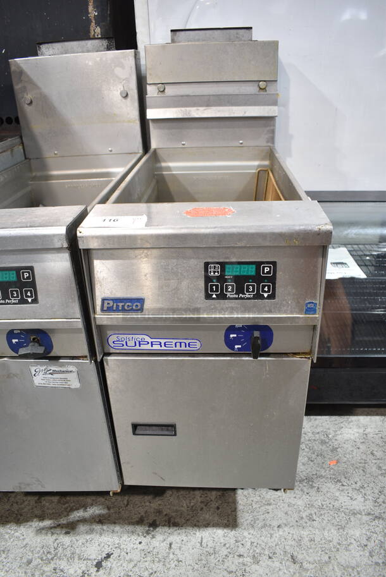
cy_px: 288
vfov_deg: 67.3
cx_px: 193
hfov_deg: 48.0
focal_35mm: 27
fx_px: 434
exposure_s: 1/30
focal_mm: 18
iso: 450
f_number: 3.5
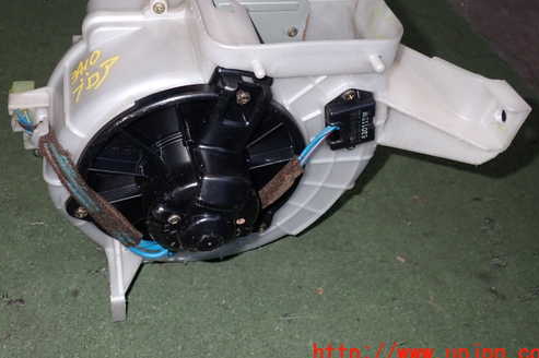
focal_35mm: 38
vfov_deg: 34.7
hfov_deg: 50.6
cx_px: 232
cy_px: 122
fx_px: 569
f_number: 6.3
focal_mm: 5.4
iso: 200
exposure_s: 1/30
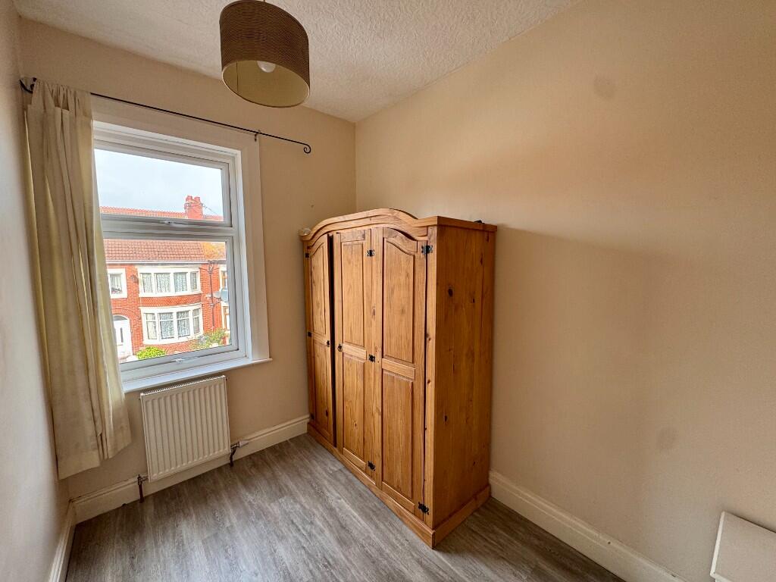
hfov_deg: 102.1
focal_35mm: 14
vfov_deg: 85.7
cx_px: 388
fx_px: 314
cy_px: 291
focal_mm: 2.22
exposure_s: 1/99
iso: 125
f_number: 2.2
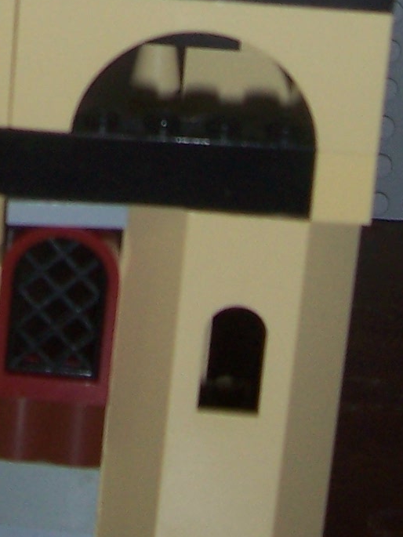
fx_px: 1971
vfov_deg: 14.4
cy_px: -286
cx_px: -1
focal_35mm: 127
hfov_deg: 11.6
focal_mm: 5.6
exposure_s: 1/60
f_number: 2.7
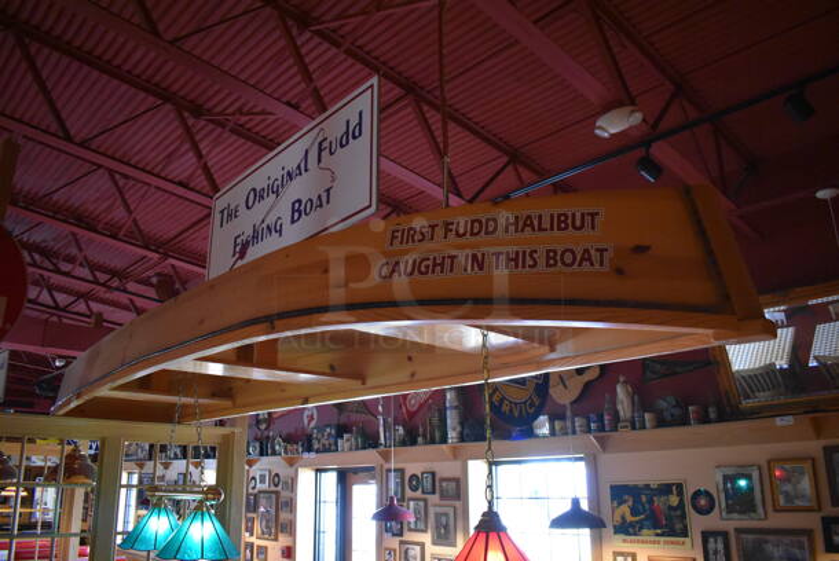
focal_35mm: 27
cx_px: 420
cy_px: 280
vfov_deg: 48.0
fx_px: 630
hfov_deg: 67.3
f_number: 3.5
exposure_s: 1/125
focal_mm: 18
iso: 4500
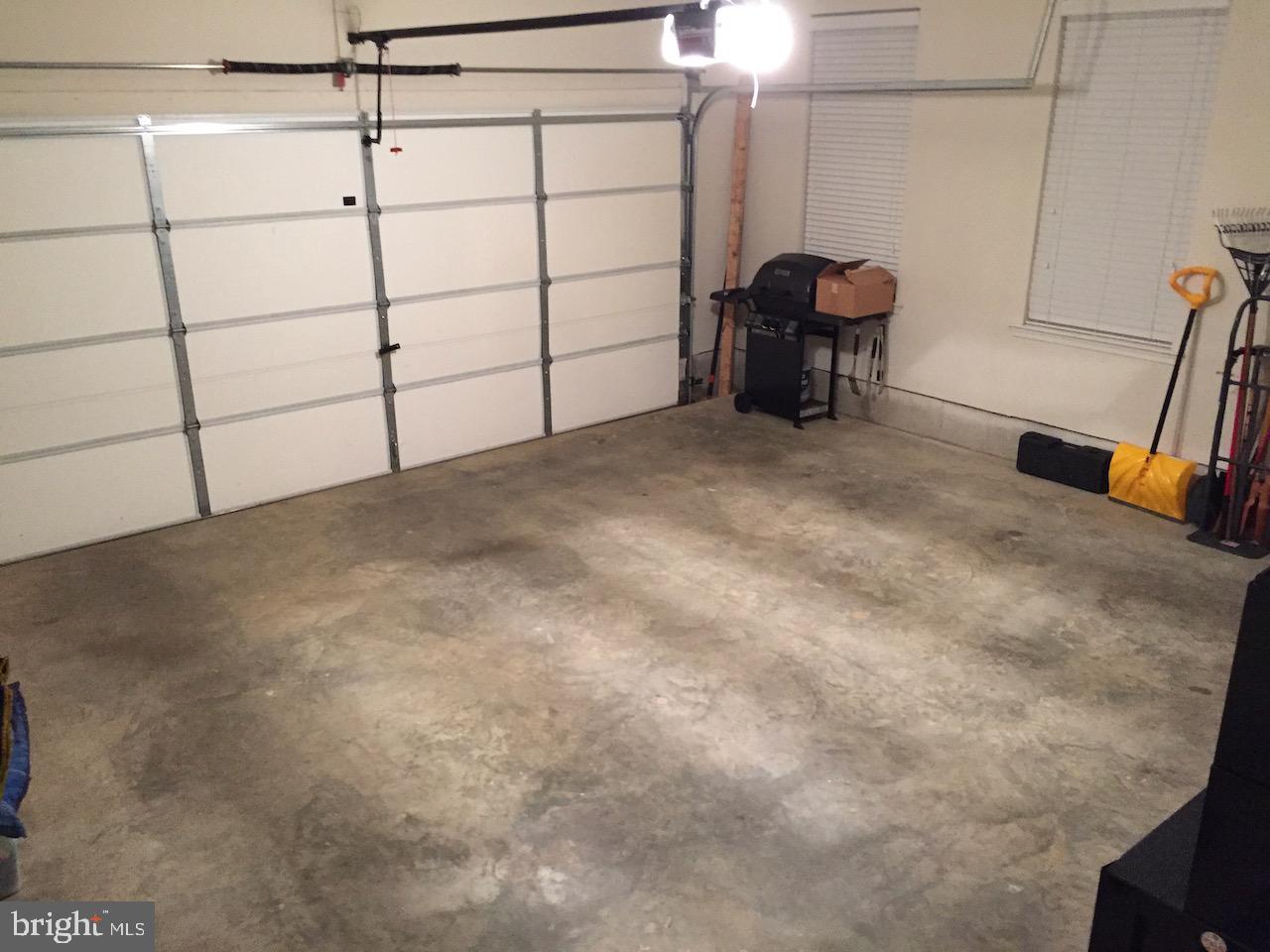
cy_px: 476
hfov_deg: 61.7
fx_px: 1064
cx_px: 635
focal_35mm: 29
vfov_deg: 48.2
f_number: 2.2
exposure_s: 1/15
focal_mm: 4.15
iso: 320
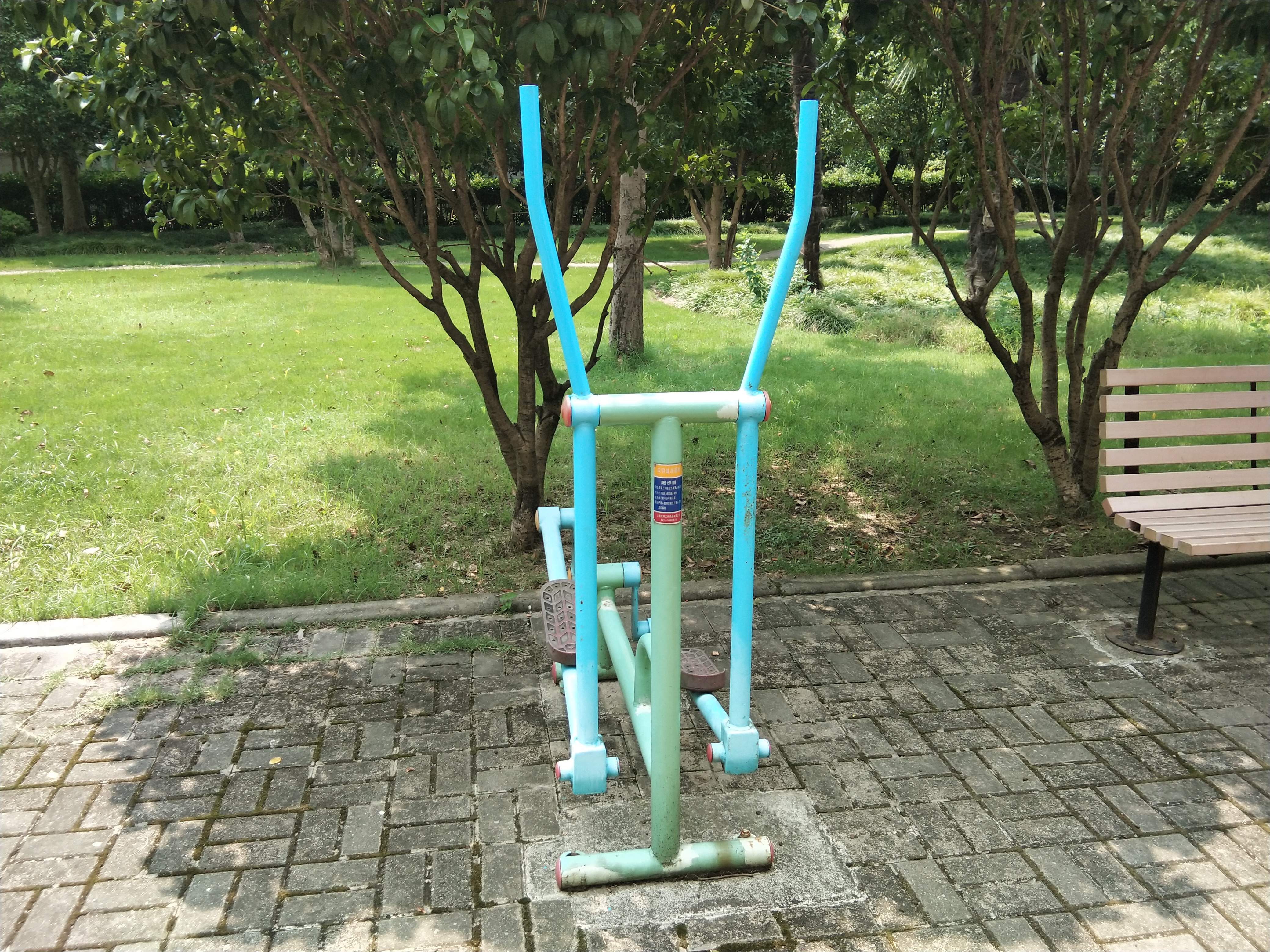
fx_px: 1137
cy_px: 476
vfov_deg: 45.4
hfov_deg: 58.4
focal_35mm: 31
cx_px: 635
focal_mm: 3.69
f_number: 2.2
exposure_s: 1/257
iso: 50
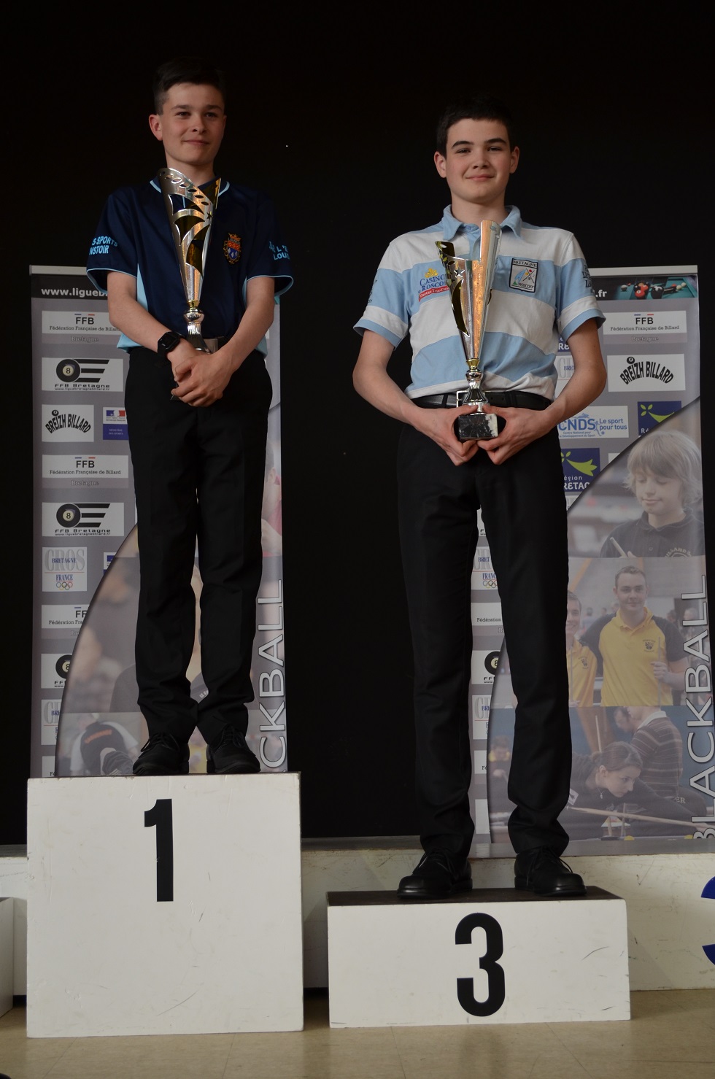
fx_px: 1615
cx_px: 358
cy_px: 540
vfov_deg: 36.9
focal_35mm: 54
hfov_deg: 25.0
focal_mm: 36
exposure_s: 1/100
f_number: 5
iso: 400
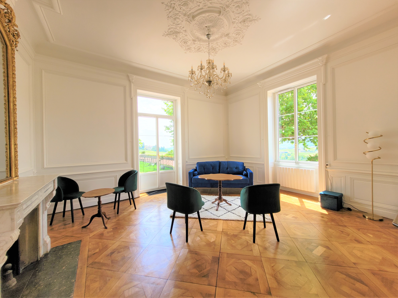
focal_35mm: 13
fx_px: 149
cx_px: 199
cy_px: 149
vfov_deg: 89.9
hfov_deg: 106.2
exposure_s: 1/142
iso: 40
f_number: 2.2
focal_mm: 1.74
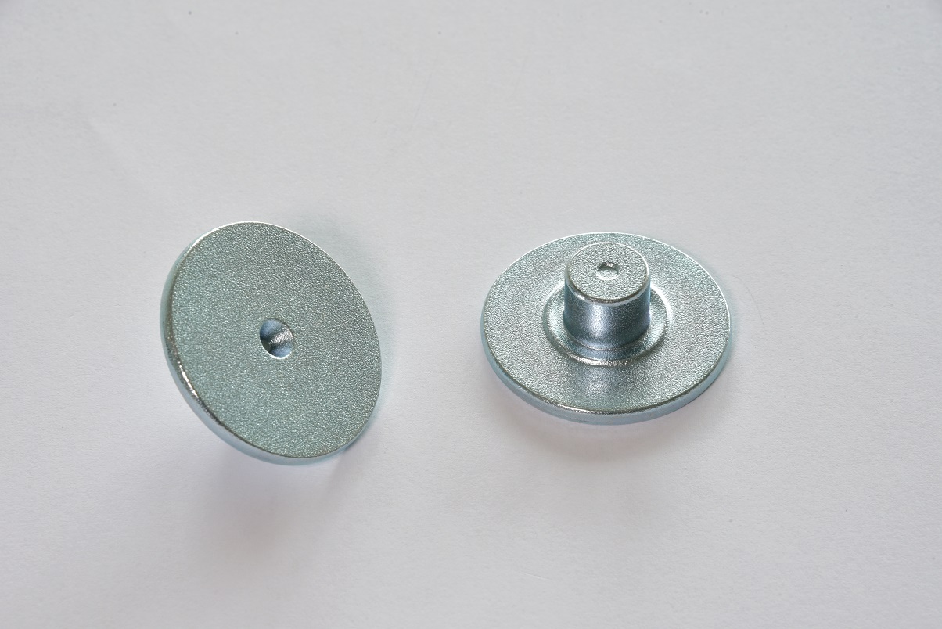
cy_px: 314
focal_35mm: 300
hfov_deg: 6.9
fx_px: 7853
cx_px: 471
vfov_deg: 4.6
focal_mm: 300
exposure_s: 1.6
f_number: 18
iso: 160
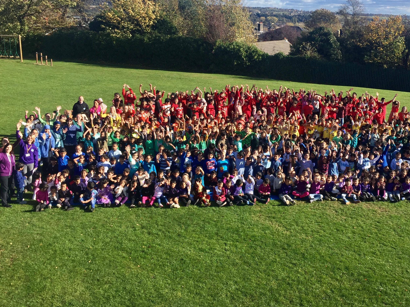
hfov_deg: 48.4
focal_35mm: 38
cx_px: 263
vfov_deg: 37.5
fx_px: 450
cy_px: 115
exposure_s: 1/1412
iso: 32
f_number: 2.2
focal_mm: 4.15
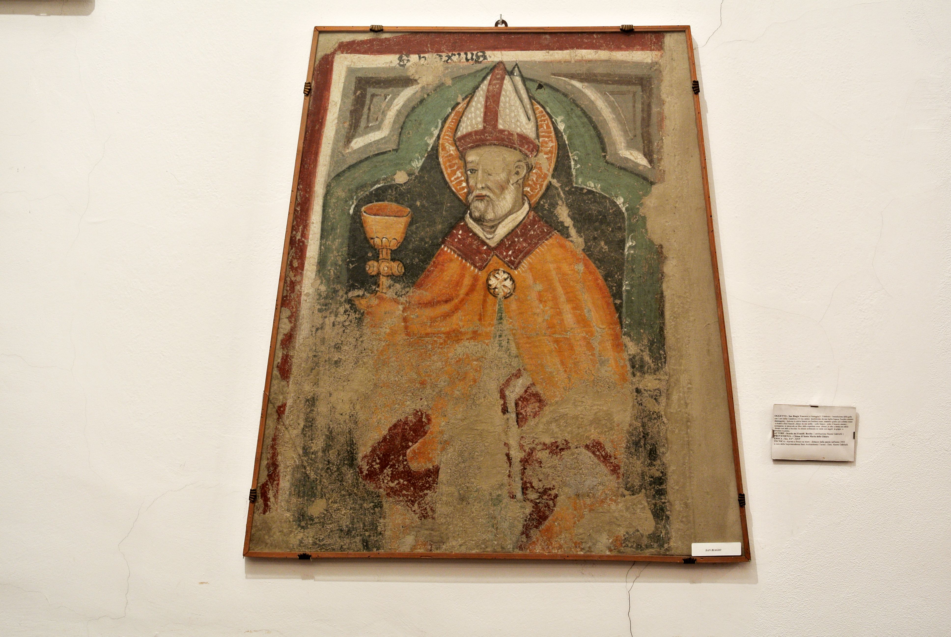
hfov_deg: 33.9
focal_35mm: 59
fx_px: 1560
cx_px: 476
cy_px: 318
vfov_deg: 23.1
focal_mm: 21.9
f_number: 5
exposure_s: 1/6
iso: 100
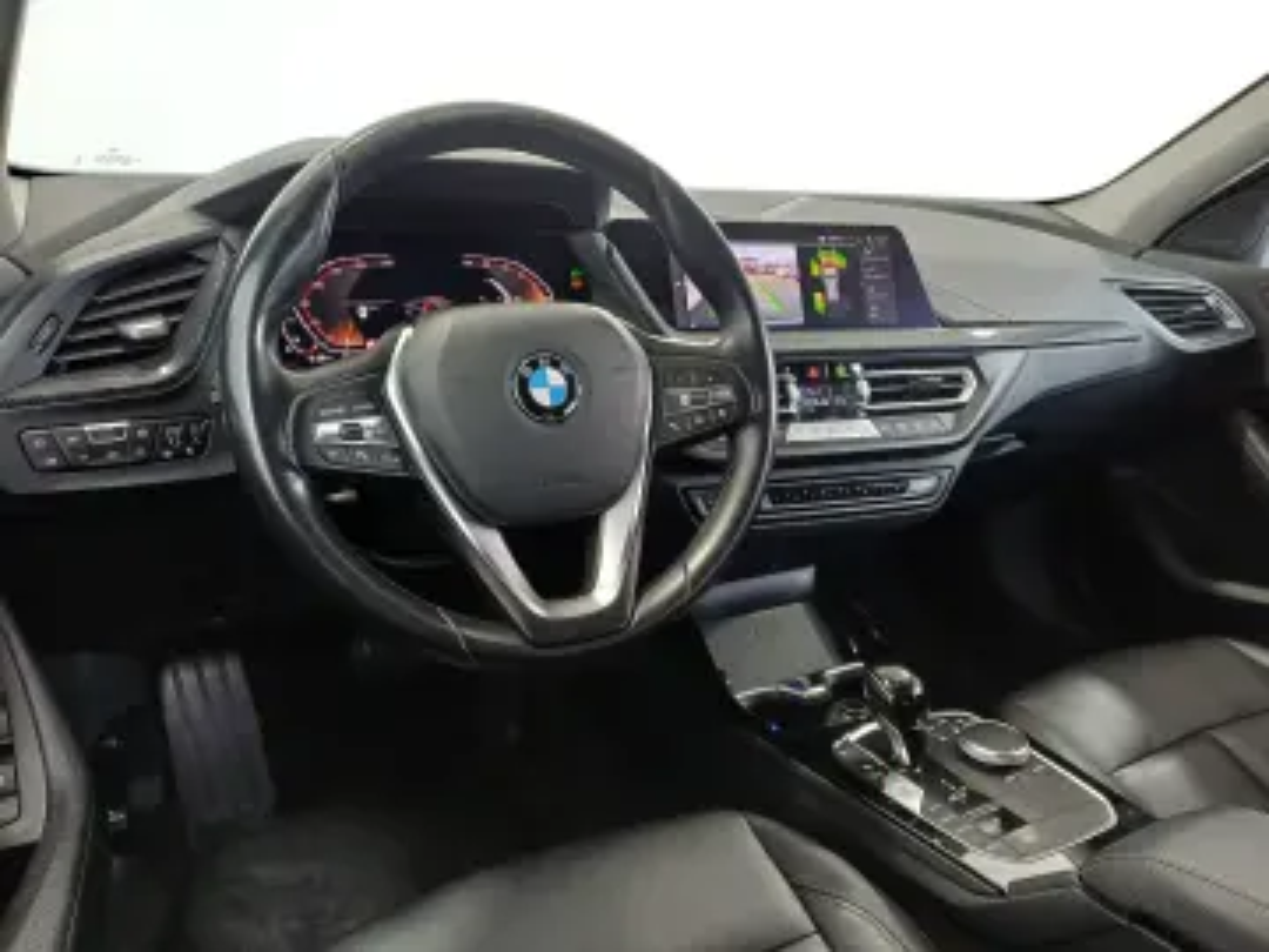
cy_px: 476
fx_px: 916
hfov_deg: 69.4
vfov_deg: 54.9
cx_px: 634
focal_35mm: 25
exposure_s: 1/50
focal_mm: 4.65
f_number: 1.8
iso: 160
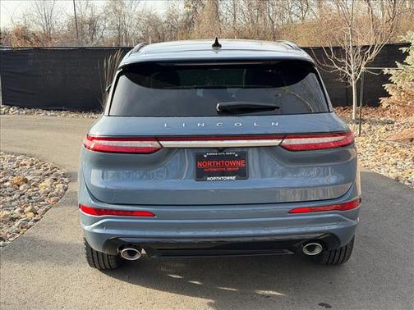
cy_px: 155
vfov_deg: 30.3
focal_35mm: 48
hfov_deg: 39.7
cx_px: 207
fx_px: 574
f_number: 1.78
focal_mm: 6.76
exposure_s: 1/962
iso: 80
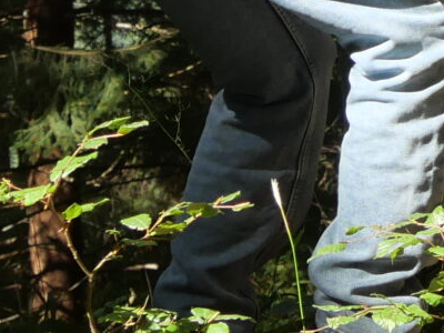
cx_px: 1088
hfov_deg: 5.3
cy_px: -466
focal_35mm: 358
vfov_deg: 4.1
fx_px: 4592
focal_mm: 28
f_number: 5.6
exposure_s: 1/200
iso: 200
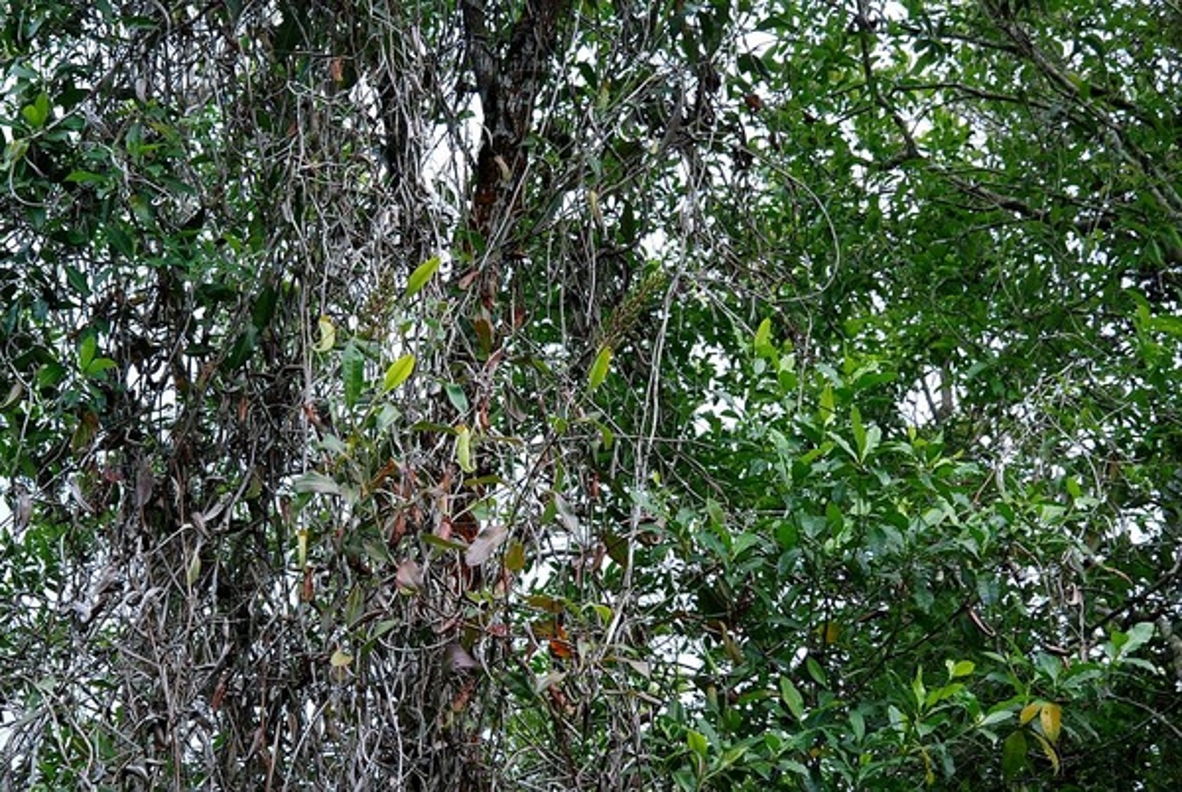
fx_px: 3255
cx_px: 591
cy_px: 396
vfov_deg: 13.9
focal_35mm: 99
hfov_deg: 20.6
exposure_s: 1/320
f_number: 13
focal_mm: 66
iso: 800
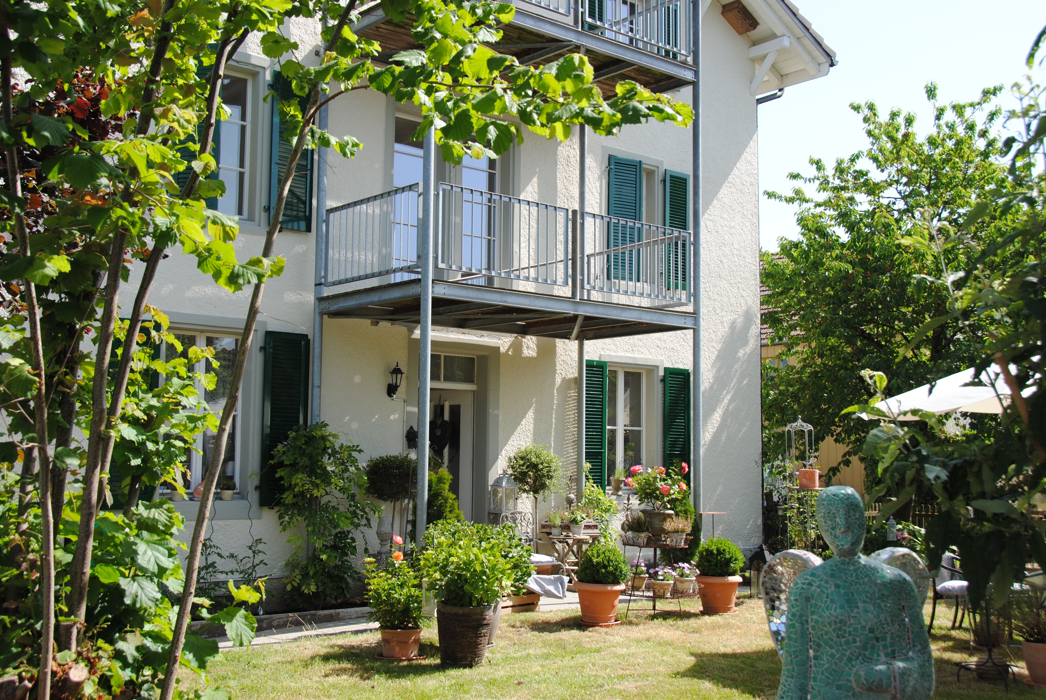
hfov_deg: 49.5
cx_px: 523
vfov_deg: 34.3
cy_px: 350
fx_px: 1135
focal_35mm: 39
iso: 100
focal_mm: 26
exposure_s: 1/200
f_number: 7.1
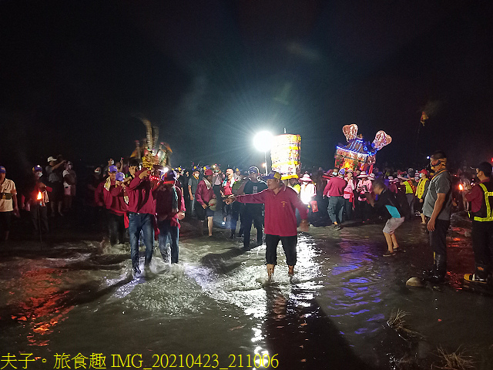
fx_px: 356
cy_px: 185
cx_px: 246
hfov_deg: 69.4
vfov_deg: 54.9
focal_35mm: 25
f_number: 2
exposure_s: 1/16.7
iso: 1466
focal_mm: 3.87
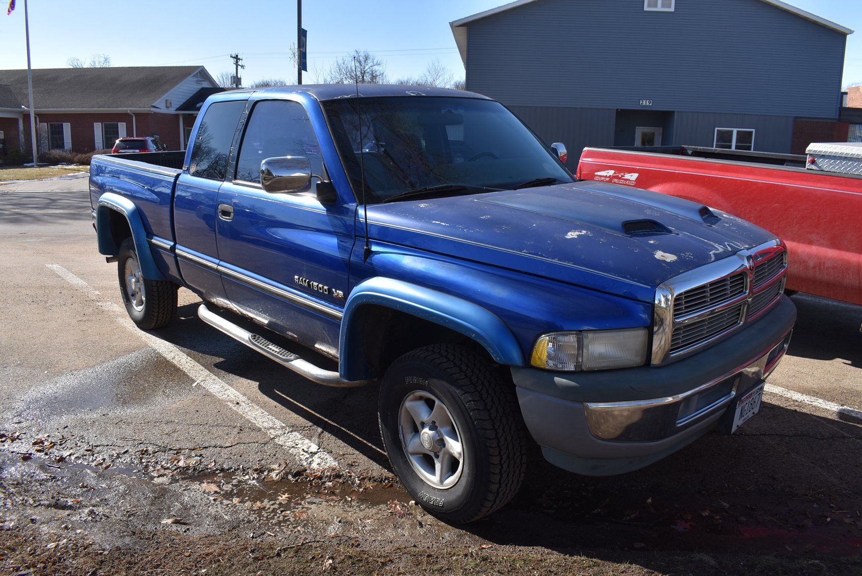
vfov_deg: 48.0
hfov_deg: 67.3
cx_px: 431
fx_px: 647
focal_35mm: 27
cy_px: 288
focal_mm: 18
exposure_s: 1/200
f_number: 9
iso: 100
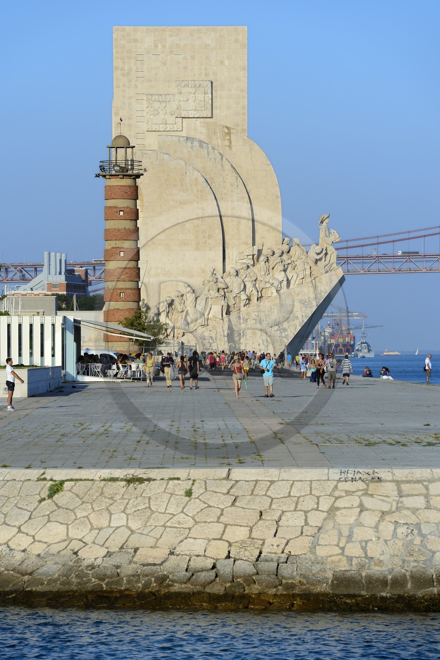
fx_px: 3668
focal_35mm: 200
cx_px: 220
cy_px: 330
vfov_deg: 10.3
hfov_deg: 6.9
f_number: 8
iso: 100
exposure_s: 1/400
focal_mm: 200
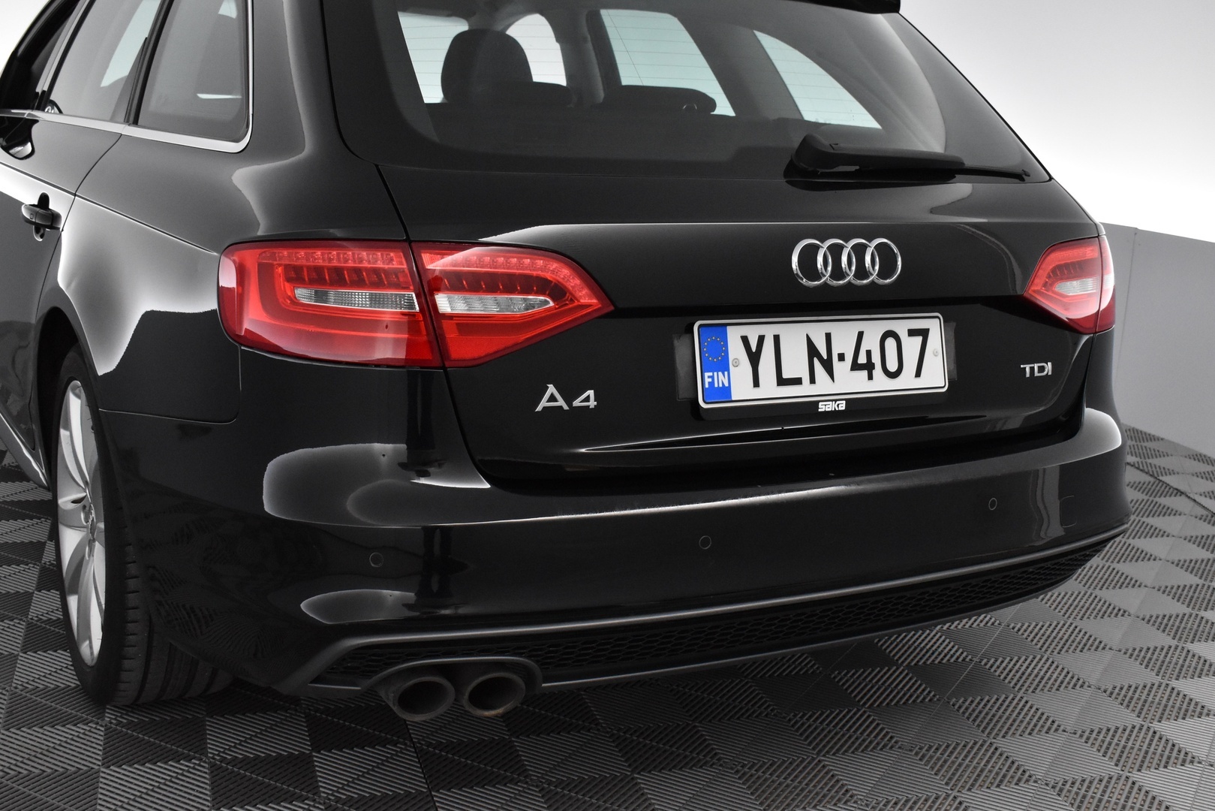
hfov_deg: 46.4
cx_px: 608
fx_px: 1418
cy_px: 406
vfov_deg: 31.9
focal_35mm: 42
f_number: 6.3
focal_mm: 28
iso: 3200
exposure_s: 1/160
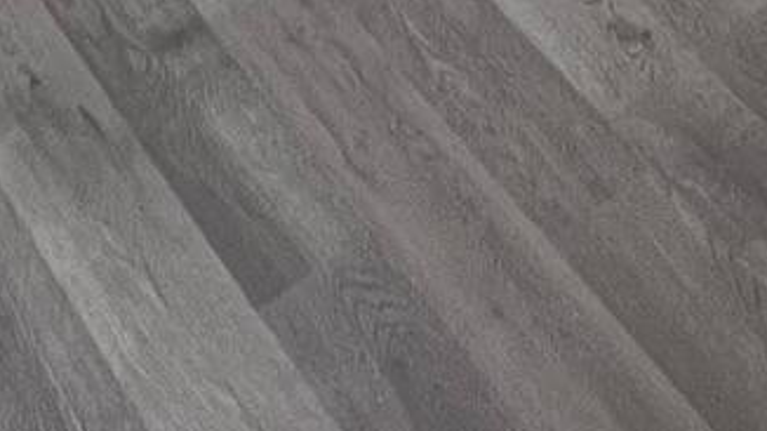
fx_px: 1809
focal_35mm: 89
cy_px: -1022
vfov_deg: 9.3
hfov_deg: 23.8
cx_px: 503
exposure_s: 1/120
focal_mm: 1.57
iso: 160
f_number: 1.8
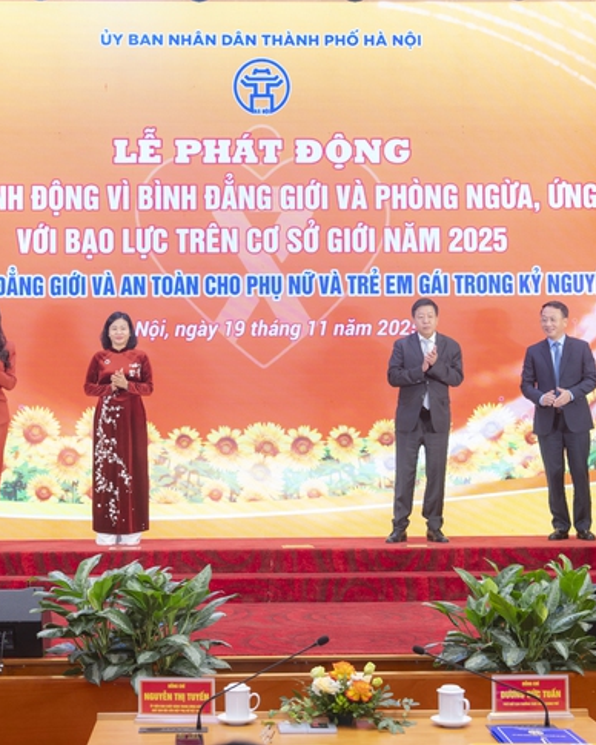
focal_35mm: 63
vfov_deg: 30.0
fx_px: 1389
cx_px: 221
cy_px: 368
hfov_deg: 24.1
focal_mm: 44
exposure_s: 1/160
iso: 1600
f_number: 4
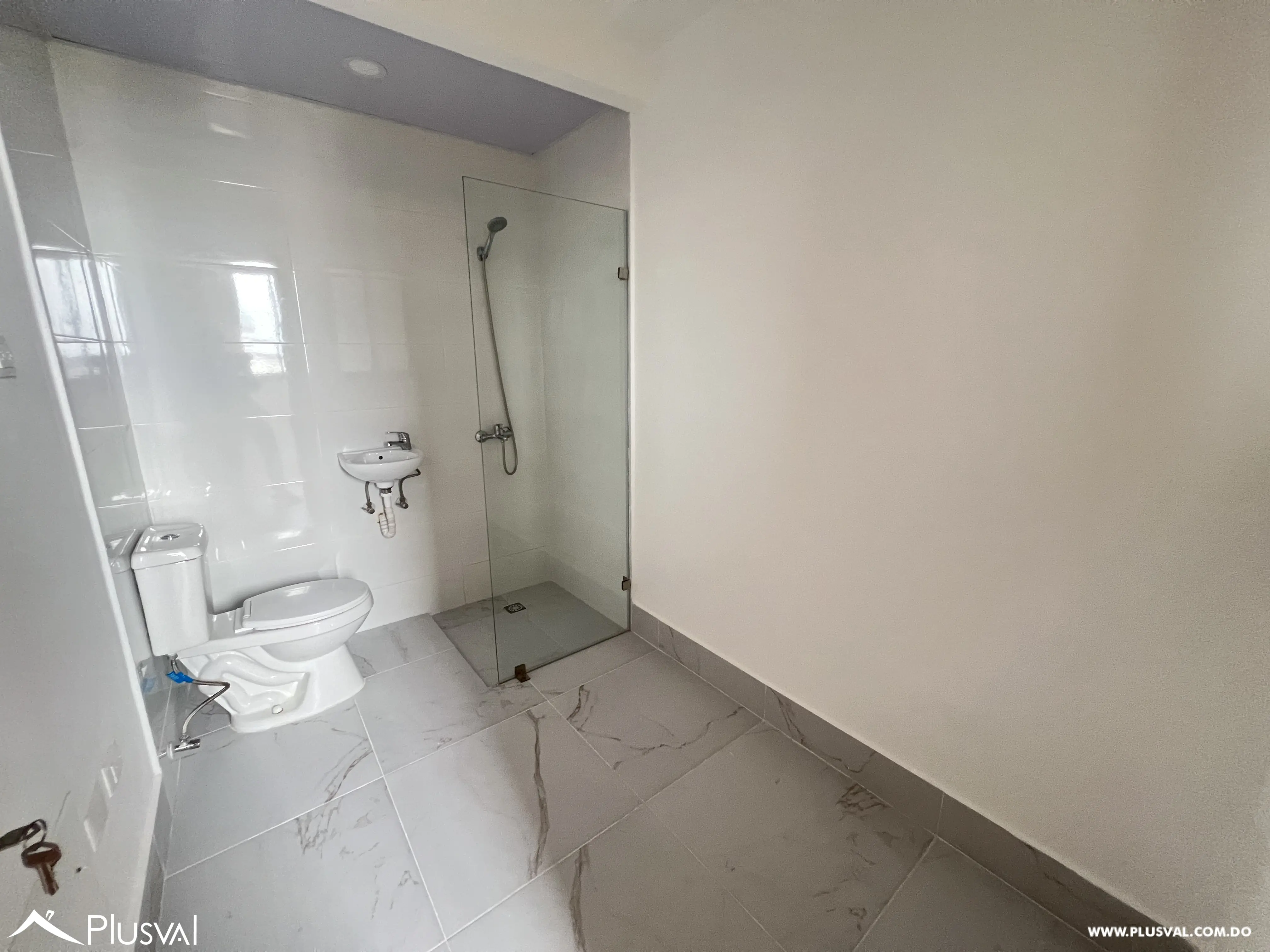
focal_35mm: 13
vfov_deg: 89.9
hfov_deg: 106.2
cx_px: 635
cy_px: 476
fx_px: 477
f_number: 1.8
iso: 400
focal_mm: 1.57
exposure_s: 1/60
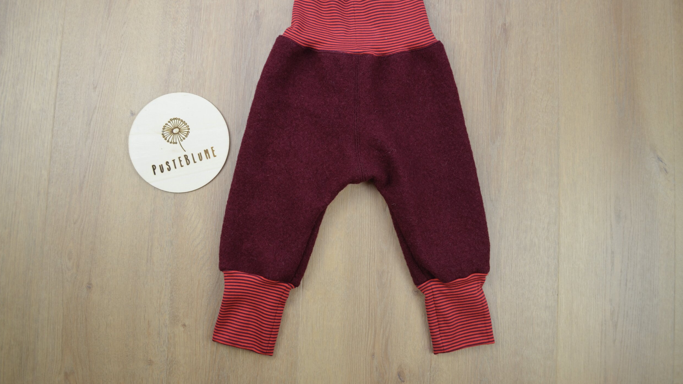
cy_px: 166
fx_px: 525
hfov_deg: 66.1
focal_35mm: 29
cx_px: 343
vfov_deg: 40.1
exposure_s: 1/60
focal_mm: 18
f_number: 4
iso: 250
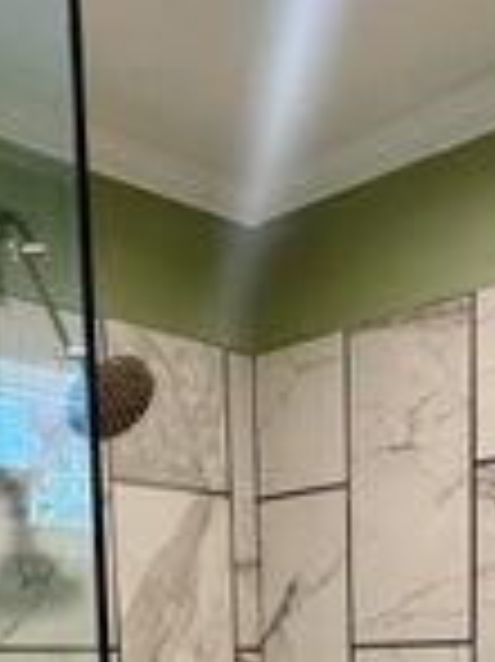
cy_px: 860
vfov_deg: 26.8
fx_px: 1165
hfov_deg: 23.8
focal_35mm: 61
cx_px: 342
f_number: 2.2
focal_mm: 2.22
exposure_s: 1/120
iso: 160
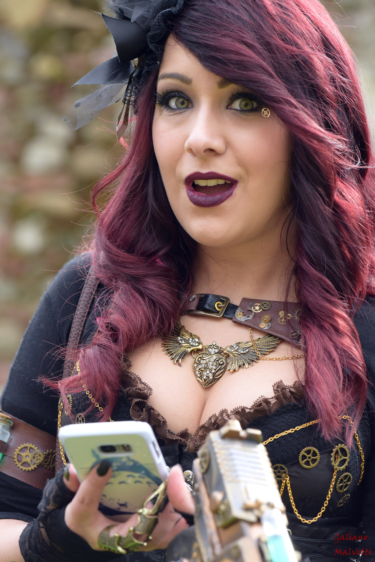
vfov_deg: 14.1
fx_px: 2263
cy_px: 281
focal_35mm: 145
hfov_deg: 9.5
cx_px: 188
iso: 2800
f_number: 6.3
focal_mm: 145
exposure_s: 1/1000
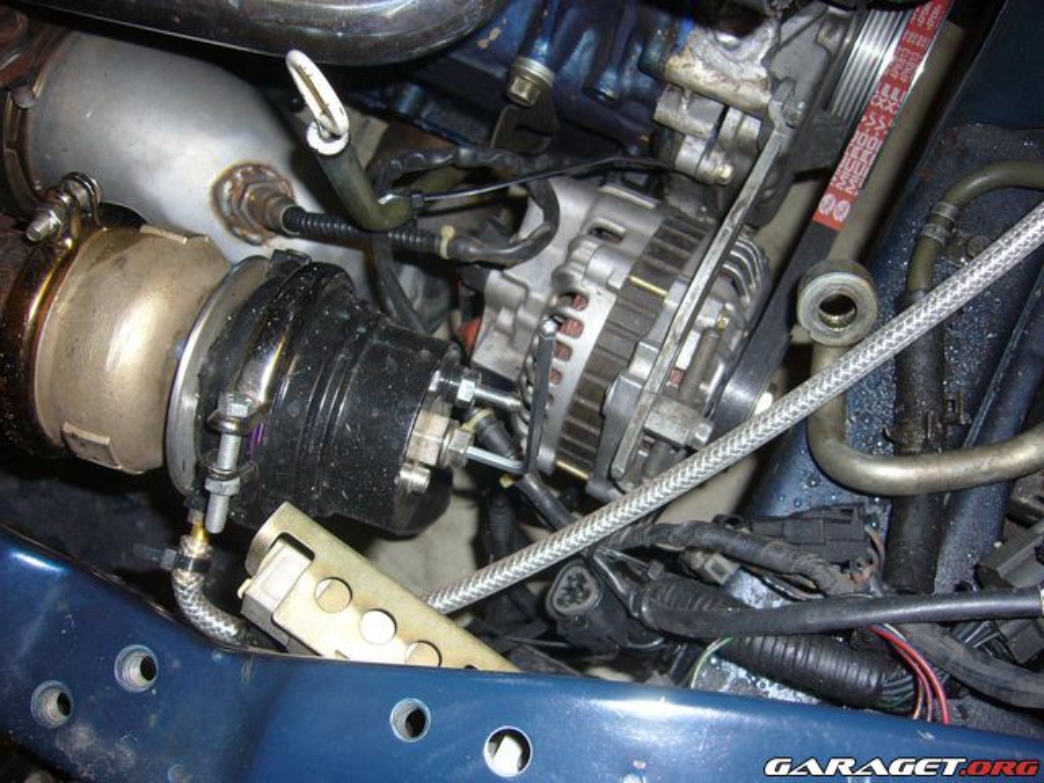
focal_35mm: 35
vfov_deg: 40.7
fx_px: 1056
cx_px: 522
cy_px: 392
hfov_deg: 52.6
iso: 80
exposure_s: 1/8
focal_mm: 5.8
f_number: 2.8
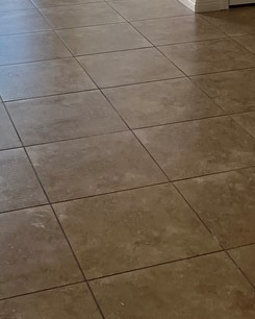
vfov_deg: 20.7
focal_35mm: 85
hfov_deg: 18.1
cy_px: -82
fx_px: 801
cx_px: 142
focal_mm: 5.1
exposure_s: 1/121
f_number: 1.6
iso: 100
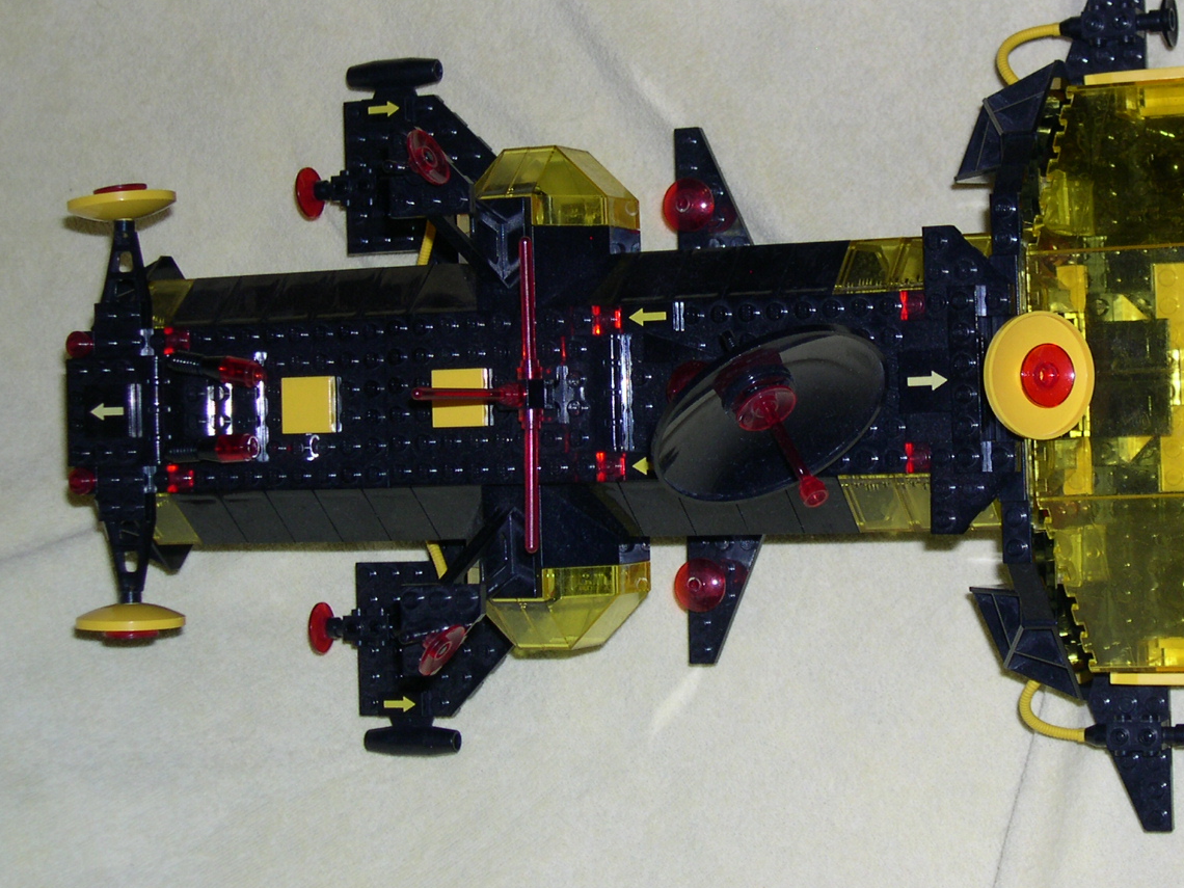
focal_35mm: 80
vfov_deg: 18.4
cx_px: 789
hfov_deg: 24.3
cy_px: 360
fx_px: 2736
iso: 100
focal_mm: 12.2
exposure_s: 1/60
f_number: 3.4
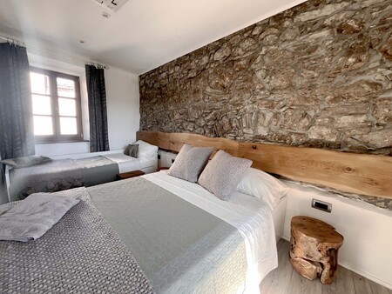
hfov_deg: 106.2
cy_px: 147
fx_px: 147
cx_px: 196
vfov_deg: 90.0
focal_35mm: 13
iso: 160
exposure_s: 1/99
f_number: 1.8
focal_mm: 1.57
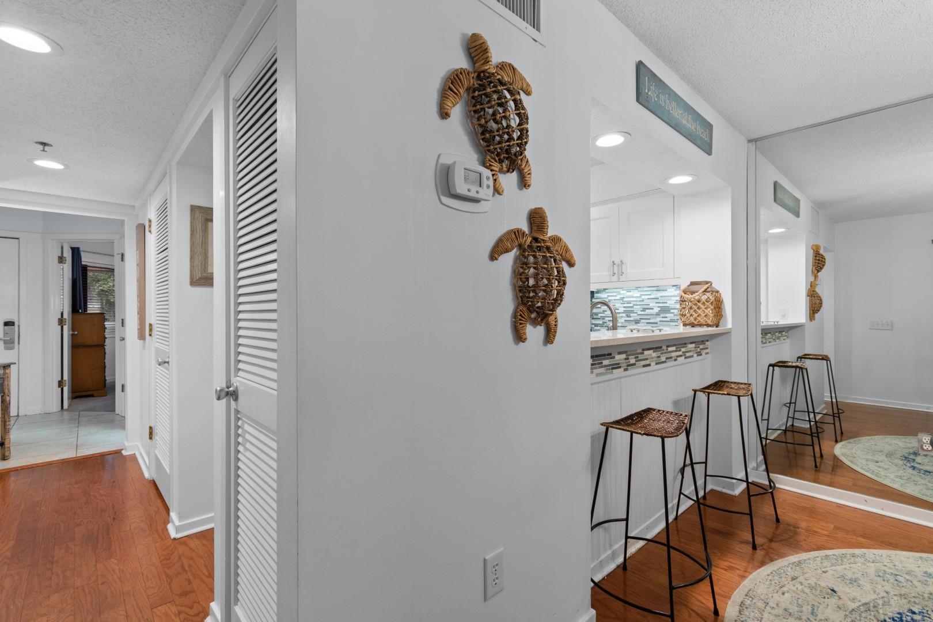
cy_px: 311
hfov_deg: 100.4
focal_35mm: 15
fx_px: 389
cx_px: 466
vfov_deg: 77.3
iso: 100
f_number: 4.5
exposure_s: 1.6
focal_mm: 10
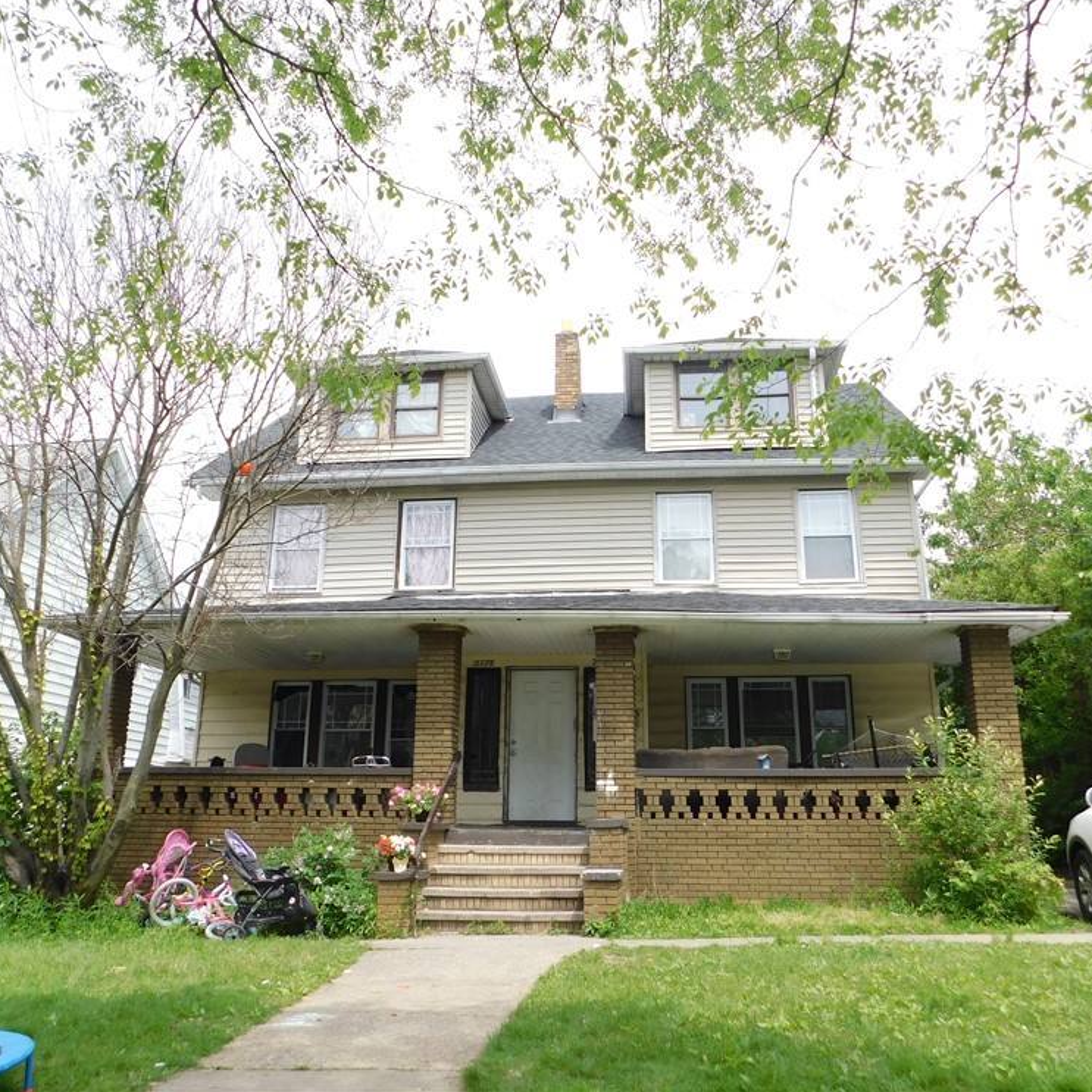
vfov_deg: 57.3
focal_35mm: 28
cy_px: 529
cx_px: 561
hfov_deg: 57.3
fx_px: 999
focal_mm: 4
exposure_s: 1/640
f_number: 3
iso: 125
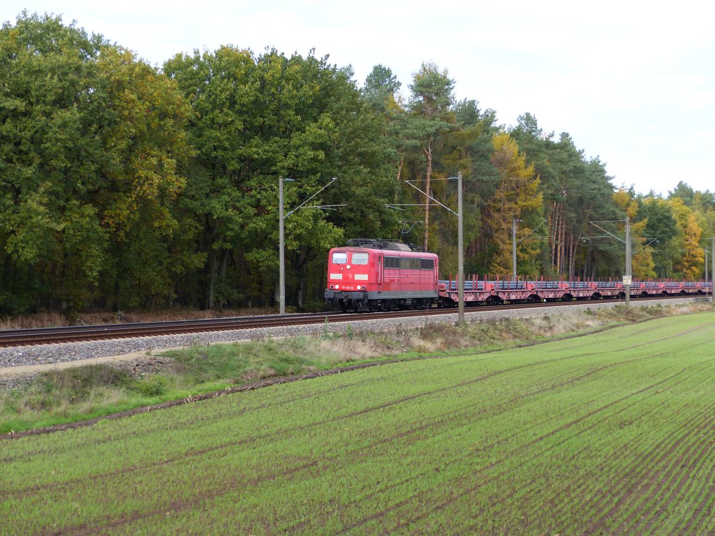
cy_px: 268
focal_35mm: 89
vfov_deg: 16.6
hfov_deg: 22.0
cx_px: 358
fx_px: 1838
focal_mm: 16
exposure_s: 1/500
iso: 160
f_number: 2.8
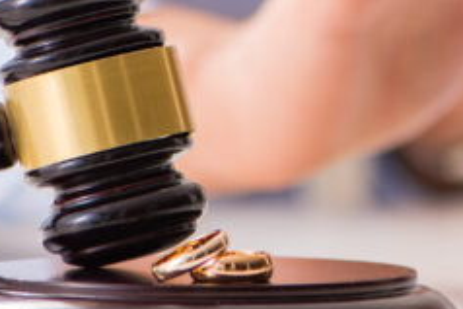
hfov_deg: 4.6
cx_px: 562
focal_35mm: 451
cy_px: -84
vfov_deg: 3.0
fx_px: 5804
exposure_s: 1/100
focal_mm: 105
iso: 200
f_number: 5
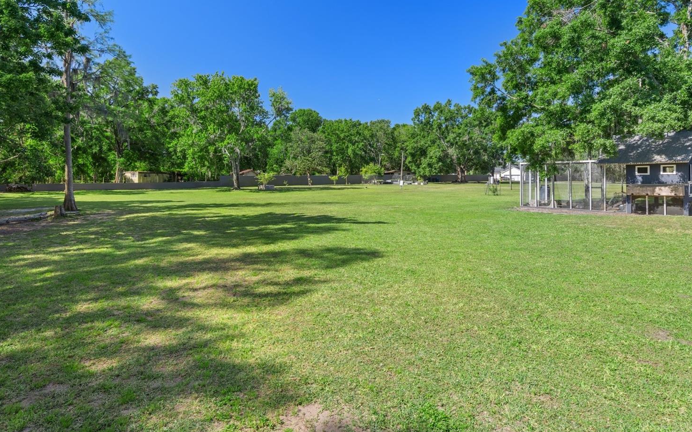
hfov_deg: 85.0
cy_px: 183
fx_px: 377
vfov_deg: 59.4
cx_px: 337
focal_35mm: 20
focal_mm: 18
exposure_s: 1/15
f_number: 8
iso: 320
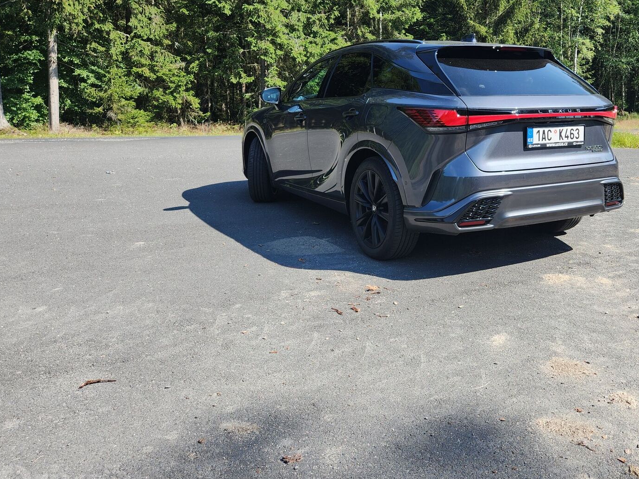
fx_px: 591
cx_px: 430
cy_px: 177
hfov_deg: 55.5
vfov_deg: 43.8
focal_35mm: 32
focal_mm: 5.4
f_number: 1.8
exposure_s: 1/554
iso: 20
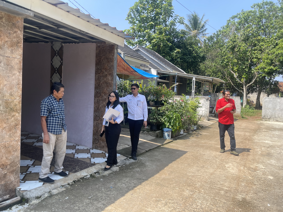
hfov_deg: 69.4
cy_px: 106
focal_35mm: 25
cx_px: 142
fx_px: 204
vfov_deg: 54.9
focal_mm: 5.1
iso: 32
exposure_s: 1/1294
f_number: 1.6
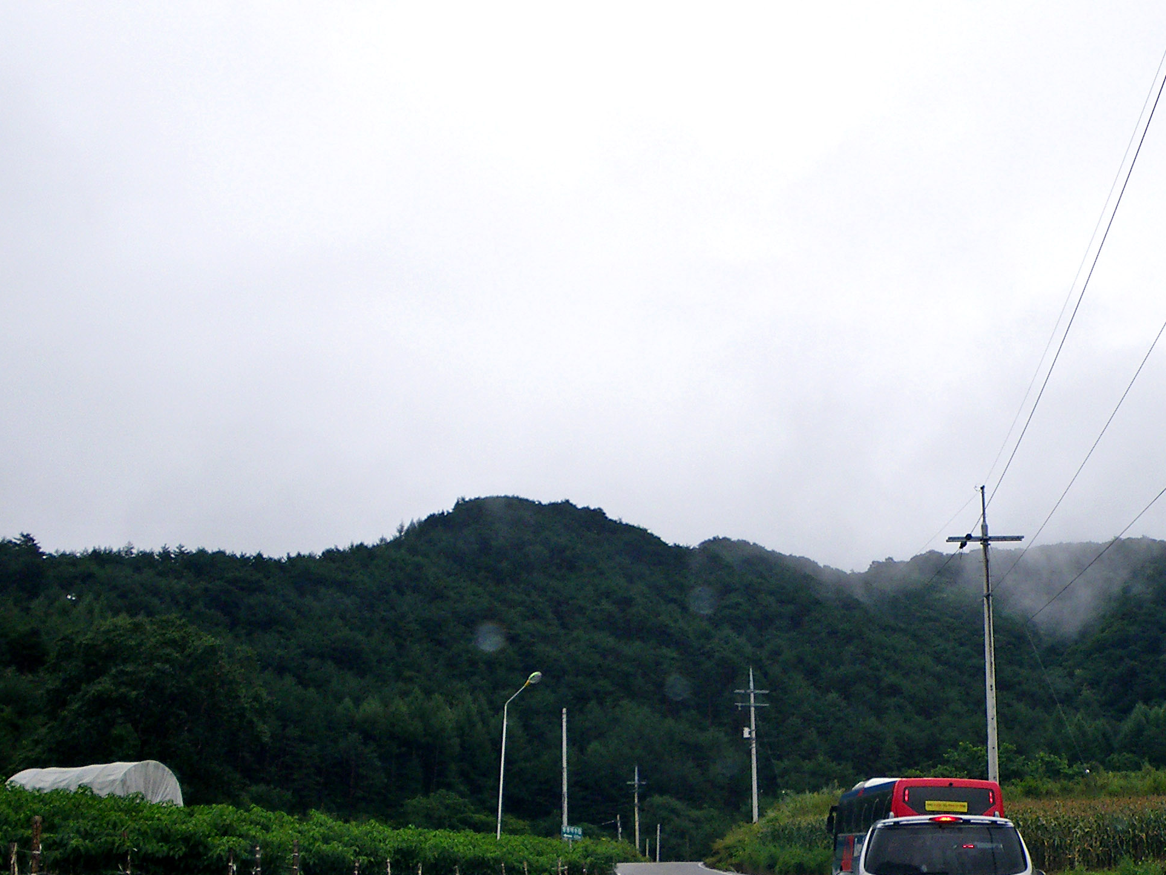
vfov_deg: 27.3
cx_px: 793
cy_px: 606
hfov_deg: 35.8
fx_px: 1785
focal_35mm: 53
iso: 50
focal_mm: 5
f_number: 4.2
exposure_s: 1/160
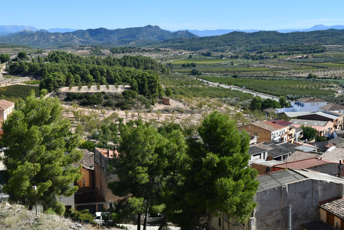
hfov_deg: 38.9
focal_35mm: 51
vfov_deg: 26.5
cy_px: 115
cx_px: 172
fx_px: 487
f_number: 11
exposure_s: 1/250
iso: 180
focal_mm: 34
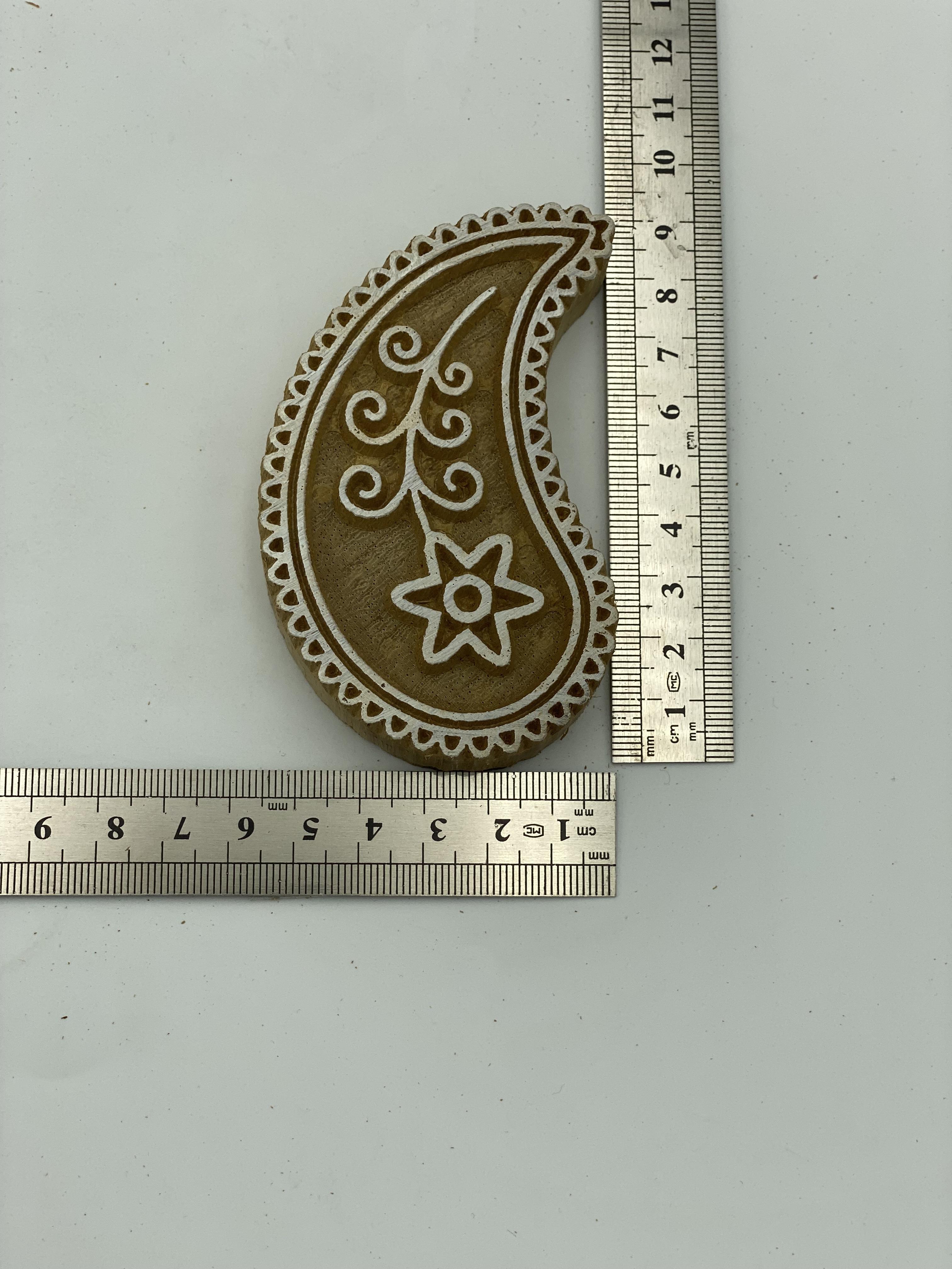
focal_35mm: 52
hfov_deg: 28.0
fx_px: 1907
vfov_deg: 36.8
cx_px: 476
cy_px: 634
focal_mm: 6
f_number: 2
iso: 20
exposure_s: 1/799
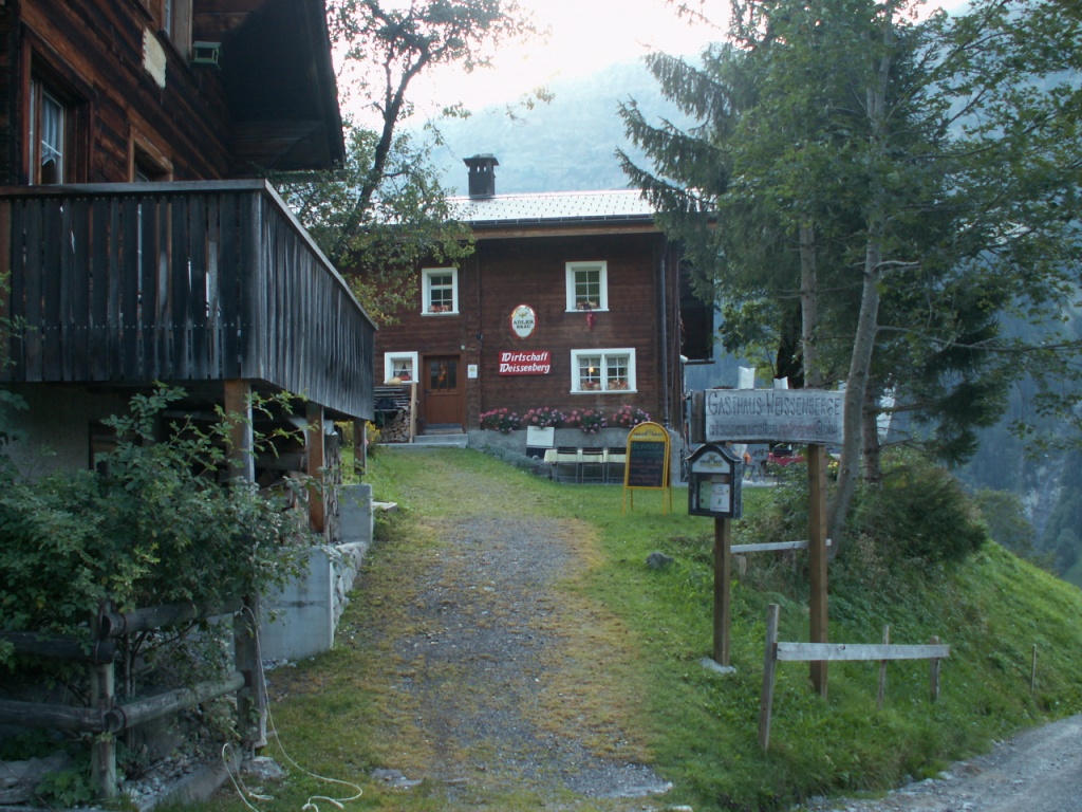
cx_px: 541
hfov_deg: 52.6
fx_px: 1094
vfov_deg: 40.7
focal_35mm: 35
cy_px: 406
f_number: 3.2
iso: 50
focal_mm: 5.86
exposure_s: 1/40
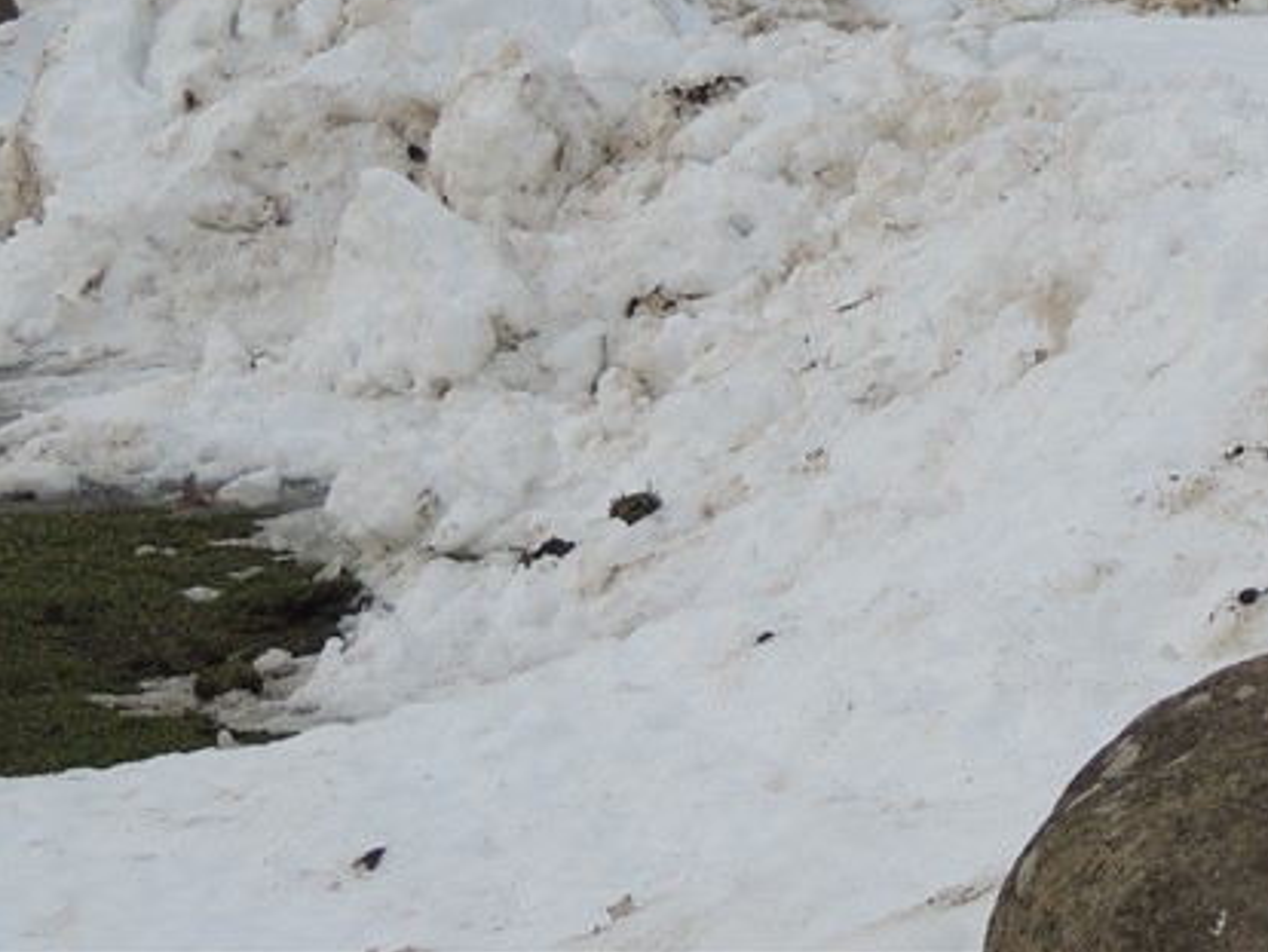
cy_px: -220
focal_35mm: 136
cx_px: 1415
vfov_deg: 10.7
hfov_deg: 14.2
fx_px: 4985
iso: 100
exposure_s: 1/200
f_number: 3.7
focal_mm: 9.8
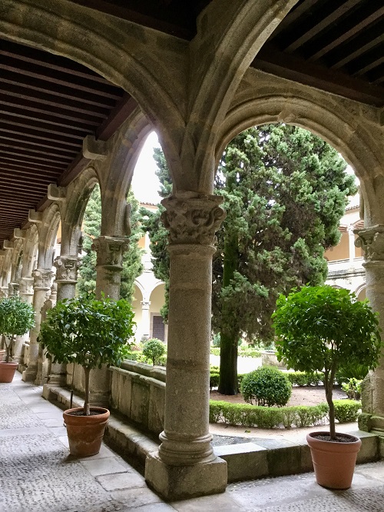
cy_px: 256
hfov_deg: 45.5
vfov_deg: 58.3
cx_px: 192
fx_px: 458
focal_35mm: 31
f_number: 2.4
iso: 50
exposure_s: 1/33
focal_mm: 3.3
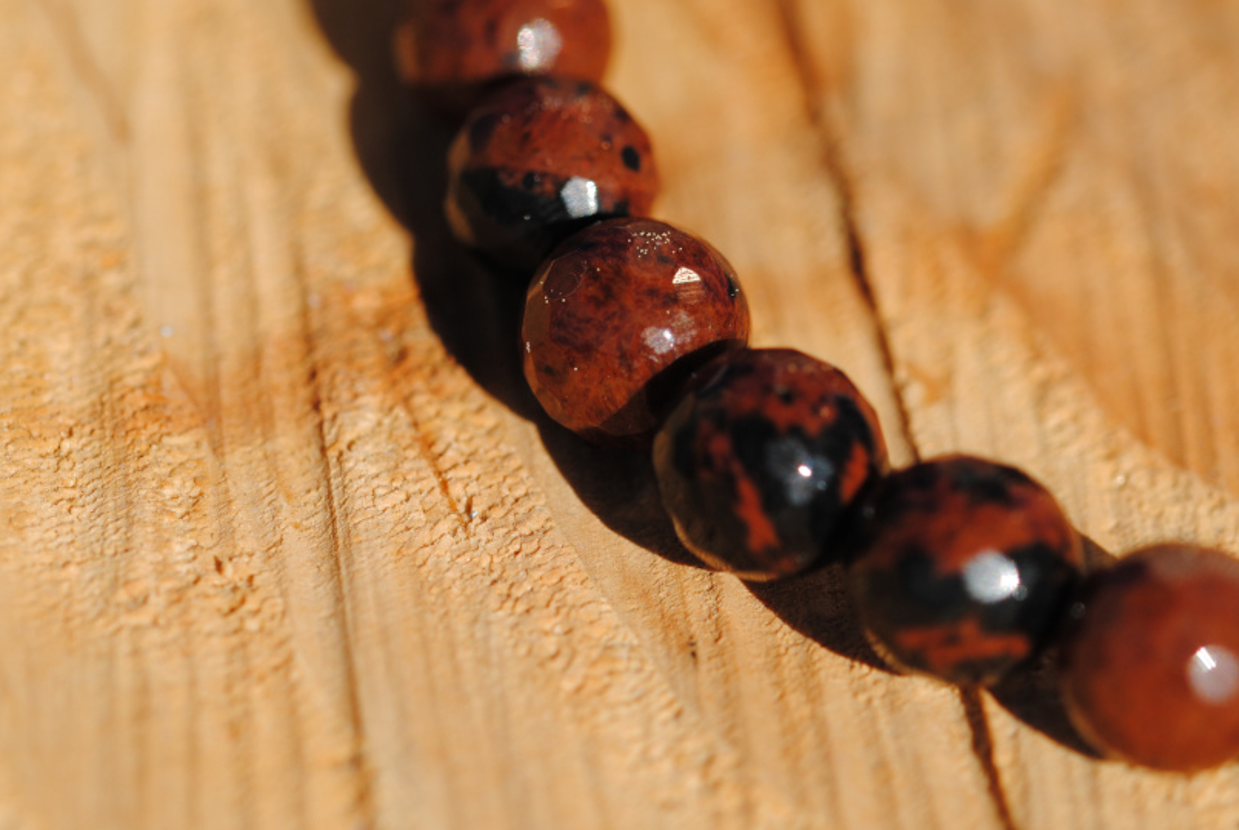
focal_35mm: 196
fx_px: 6741
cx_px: 737
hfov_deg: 10.5
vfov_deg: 7.0
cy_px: 440
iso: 100
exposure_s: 1/800
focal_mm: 105
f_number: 7.1
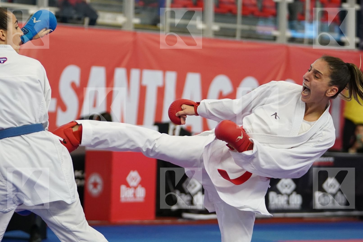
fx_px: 1623
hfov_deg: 12.8
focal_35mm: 161
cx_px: 181
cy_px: 108
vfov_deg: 8.5
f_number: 2.8
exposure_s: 1/1000
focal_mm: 96
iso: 2500
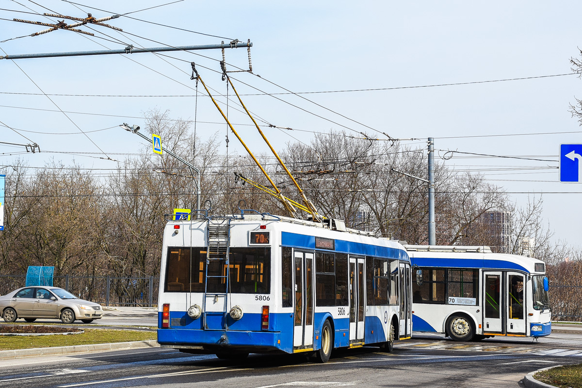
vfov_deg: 22.6
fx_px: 970
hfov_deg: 33.4
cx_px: 291
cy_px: 194
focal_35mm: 60
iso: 125
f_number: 6.3
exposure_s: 1/500
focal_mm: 40
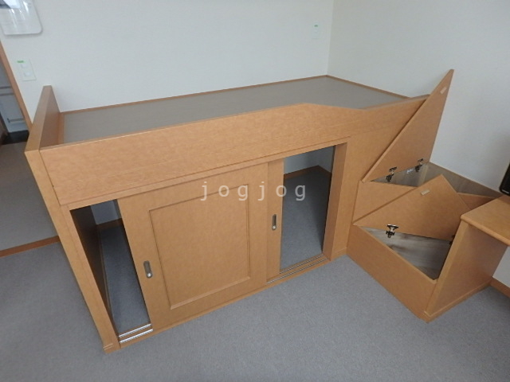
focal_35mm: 21
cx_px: 255
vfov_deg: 63.4
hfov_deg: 79.0
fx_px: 309
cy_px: 191
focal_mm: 3.7
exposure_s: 1/30
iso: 400
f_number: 3.5
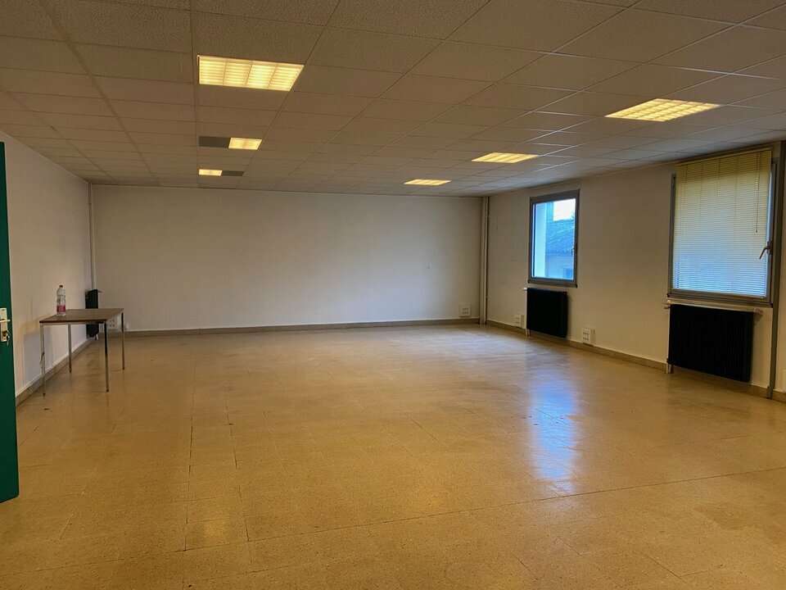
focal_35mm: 26
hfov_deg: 67.3
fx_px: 590
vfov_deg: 53.1
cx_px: 393
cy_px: 295
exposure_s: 1/50
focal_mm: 4.25
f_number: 1.8
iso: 160
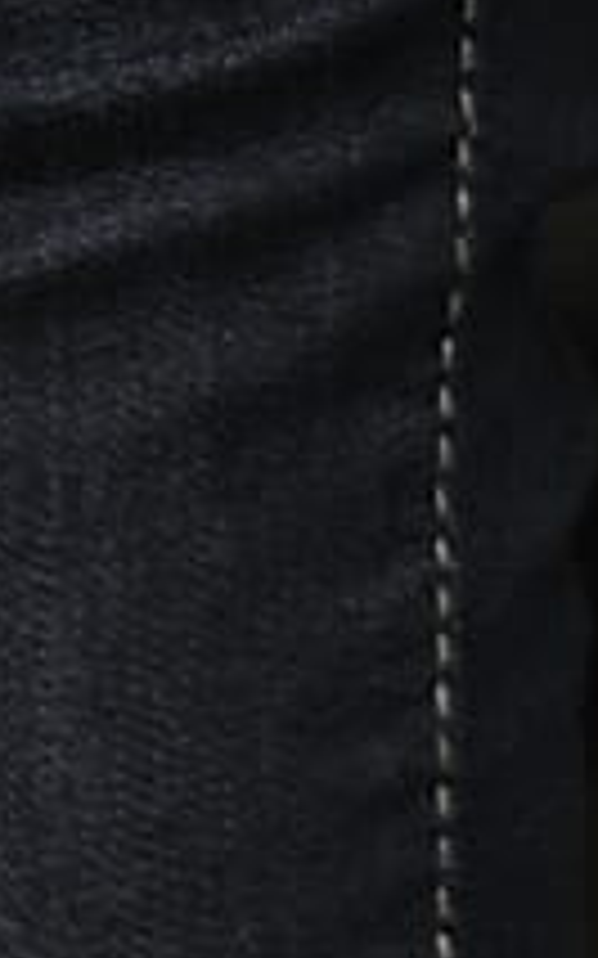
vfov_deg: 0.6
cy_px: 3477
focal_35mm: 3590
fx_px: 93676
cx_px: -1888
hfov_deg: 0.4
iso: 400
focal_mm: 300
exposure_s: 1/640
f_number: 5.6
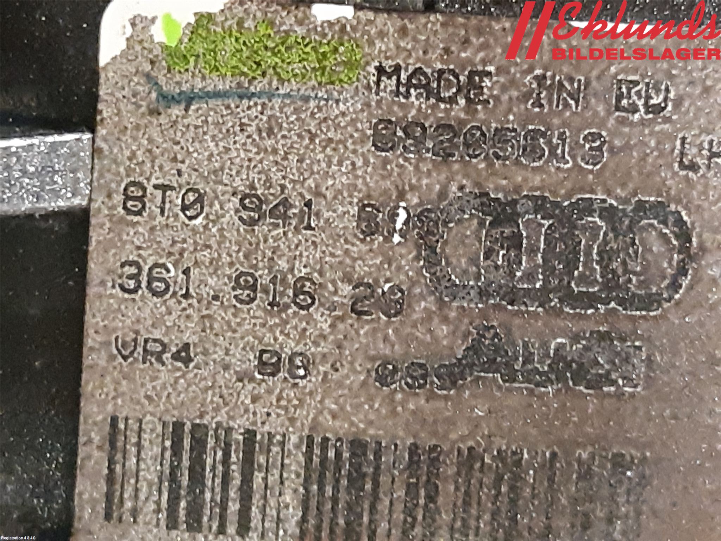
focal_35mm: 26
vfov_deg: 53.1
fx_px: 542
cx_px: 360
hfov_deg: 67.3
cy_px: 270
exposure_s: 1/25
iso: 640
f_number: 1.7
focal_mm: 3.93
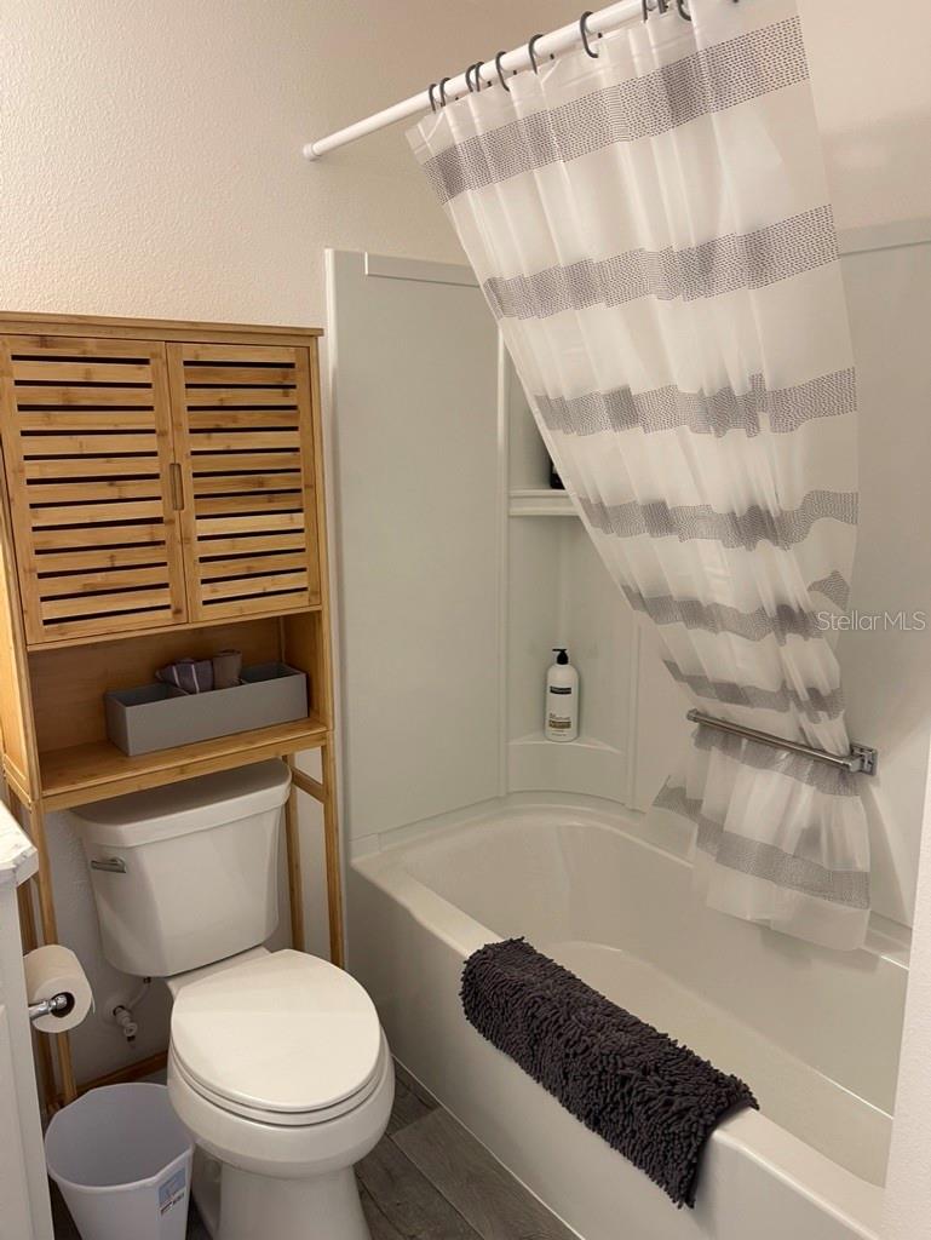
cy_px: 620
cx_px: 466
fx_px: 932
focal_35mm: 26
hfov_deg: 53.1
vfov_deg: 67.3
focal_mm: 5.1
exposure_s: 1/60
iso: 100
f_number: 1.6
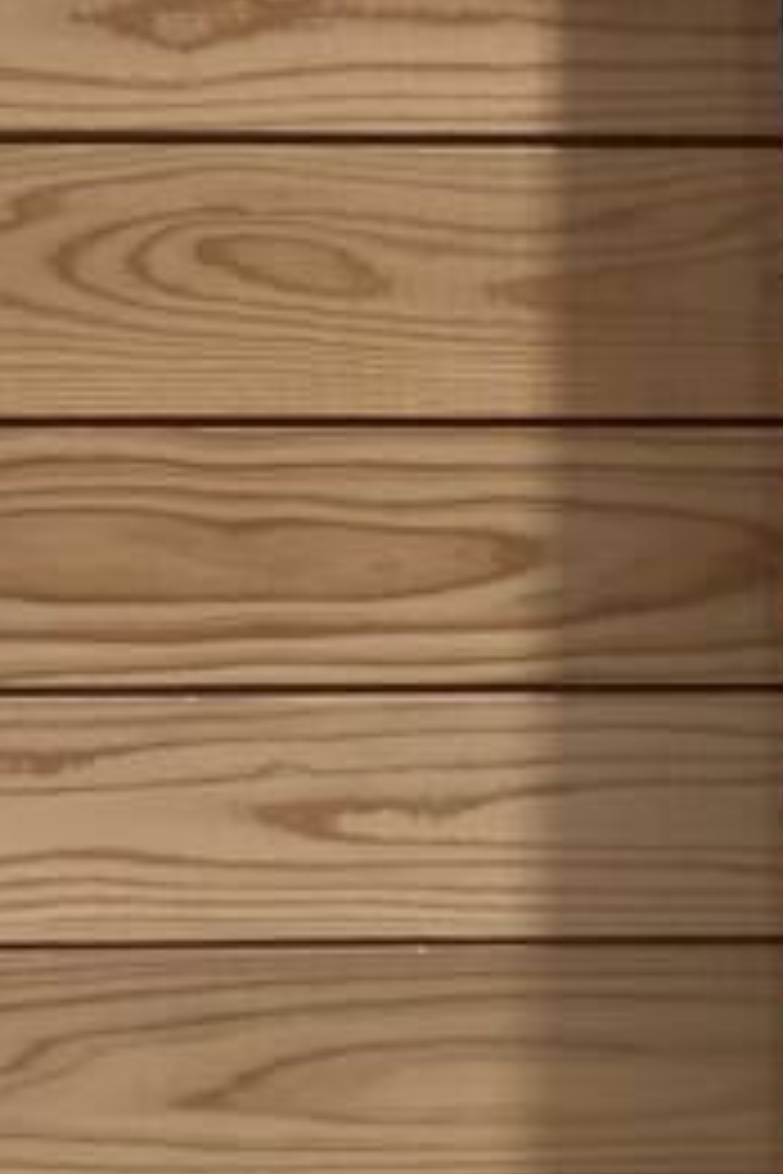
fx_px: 3230
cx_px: 1120
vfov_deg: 20.6
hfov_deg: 13.2
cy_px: 630
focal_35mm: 99
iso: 100
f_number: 2.4
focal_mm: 3.3
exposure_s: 1/50
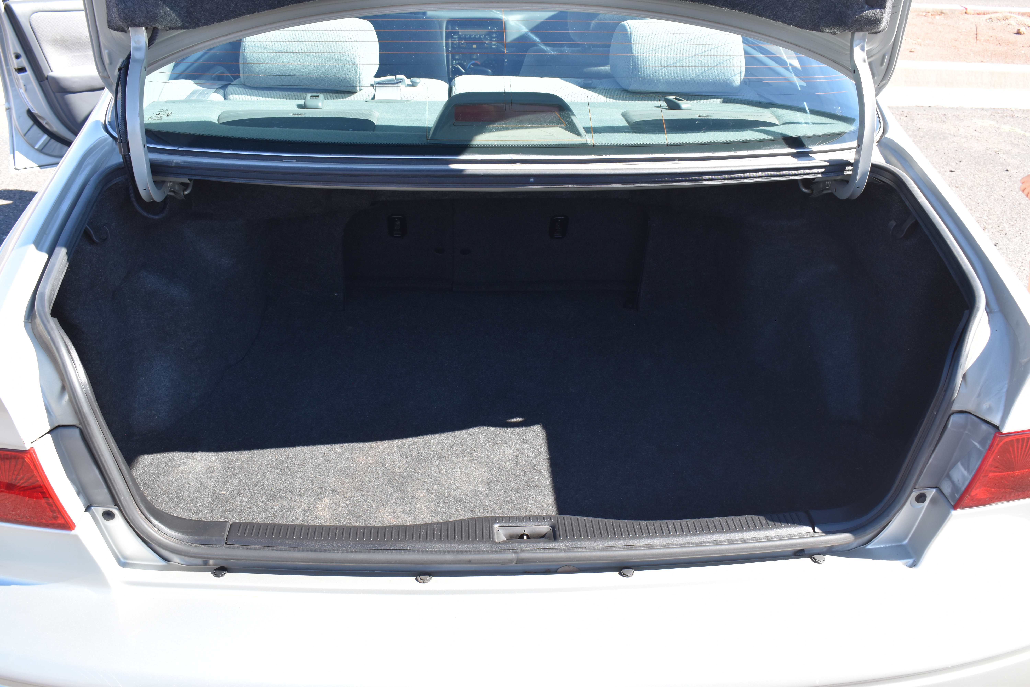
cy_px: 344
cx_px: 515
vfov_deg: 40.0
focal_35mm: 33
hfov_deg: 57.2
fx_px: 944
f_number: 7.1
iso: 400
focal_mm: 22
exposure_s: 1/200
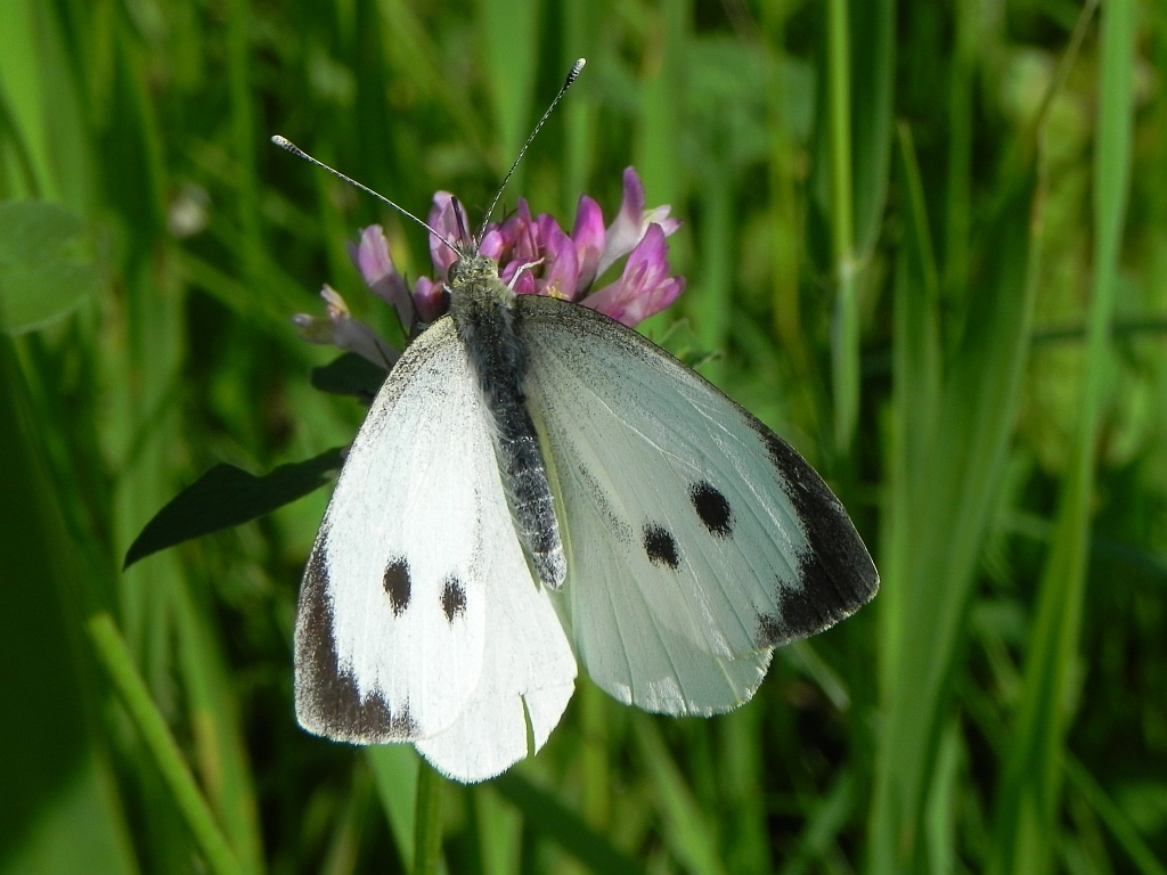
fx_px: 3540
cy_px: 438
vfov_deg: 14.1
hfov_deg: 18.7
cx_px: 584
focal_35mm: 105
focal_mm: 18.8
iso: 160
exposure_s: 1/616
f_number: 8
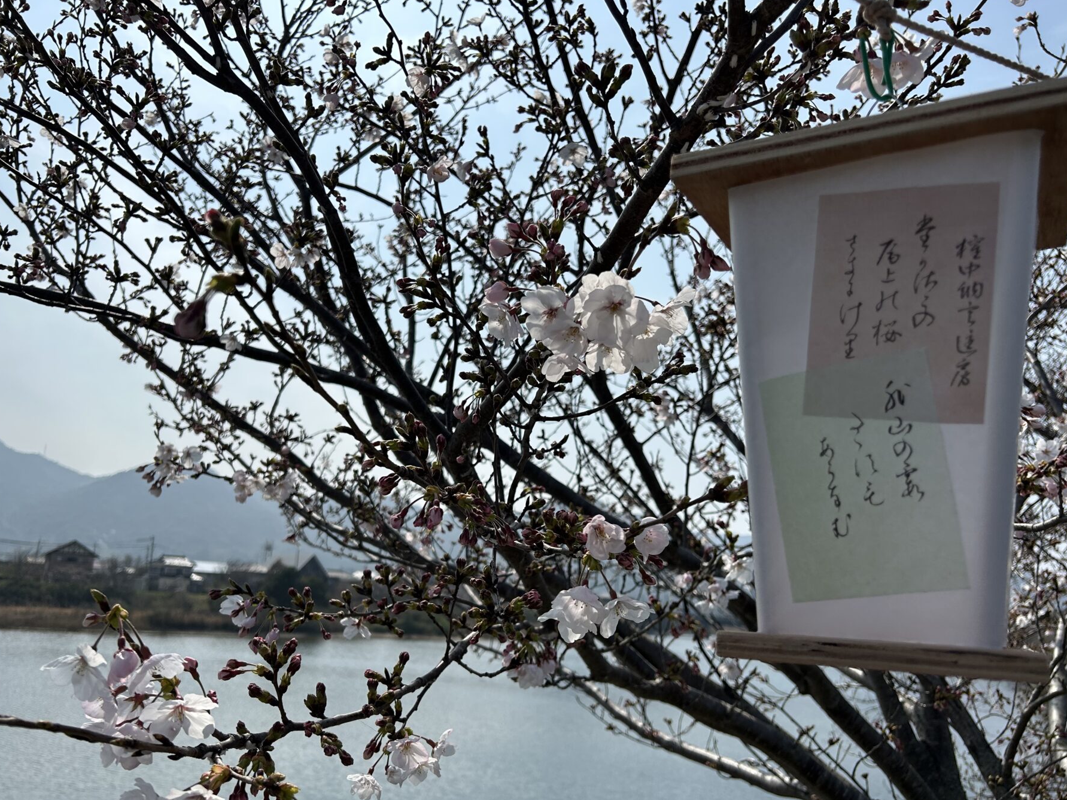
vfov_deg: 49.7
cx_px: 499
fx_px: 863
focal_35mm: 28
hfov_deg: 63.4
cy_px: 426
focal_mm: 5.7
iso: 50
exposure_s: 1/6993
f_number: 1.5
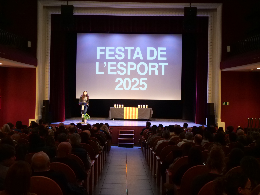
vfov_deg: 36.0
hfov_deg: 46.8
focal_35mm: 40
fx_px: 300
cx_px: 130
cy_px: 98
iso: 3200
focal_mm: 20
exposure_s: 1/60
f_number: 4.1
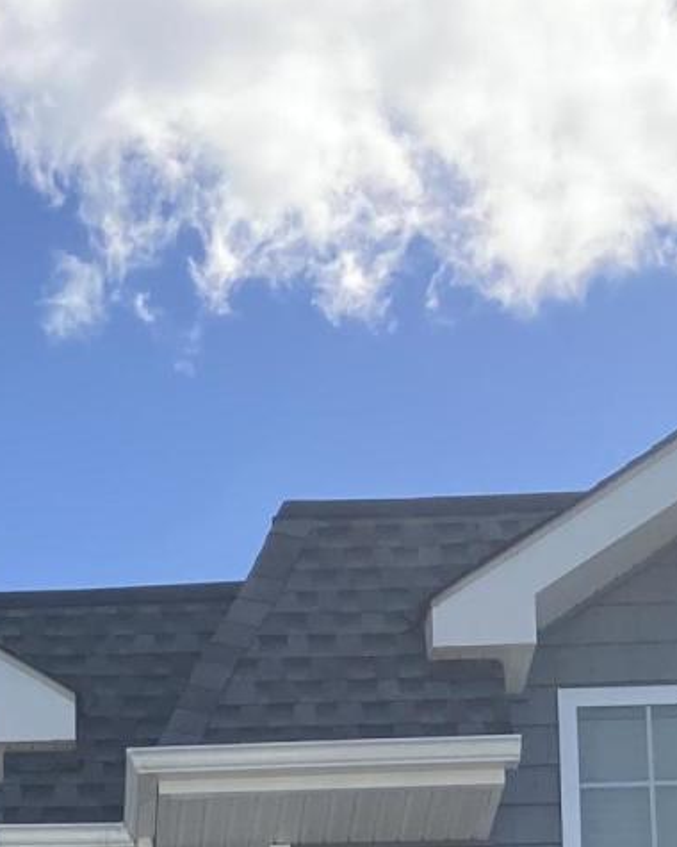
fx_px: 2880
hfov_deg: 13.1
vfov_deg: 13.9
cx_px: -112
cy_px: 1747
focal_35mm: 115
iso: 20
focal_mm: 3.99
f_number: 1.8
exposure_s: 1/1656
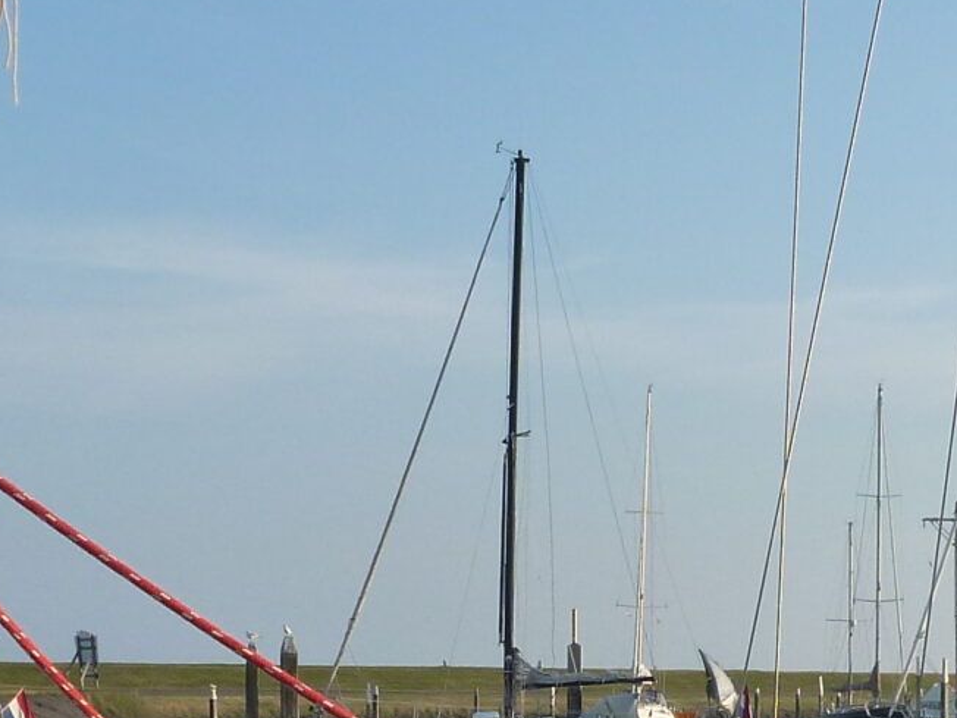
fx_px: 3041
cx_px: 658
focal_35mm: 110
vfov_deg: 12.7
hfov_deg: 17.8
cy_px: 1112
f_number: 3.3
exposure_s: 1/400
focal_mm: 4.9
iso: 125
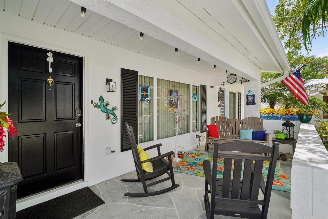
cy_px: 110
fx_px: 150
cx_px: 164
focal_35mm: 16
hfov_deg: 95.0
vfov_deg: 72.0
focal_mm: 11
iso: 100
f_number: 9.5
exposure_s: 1/30
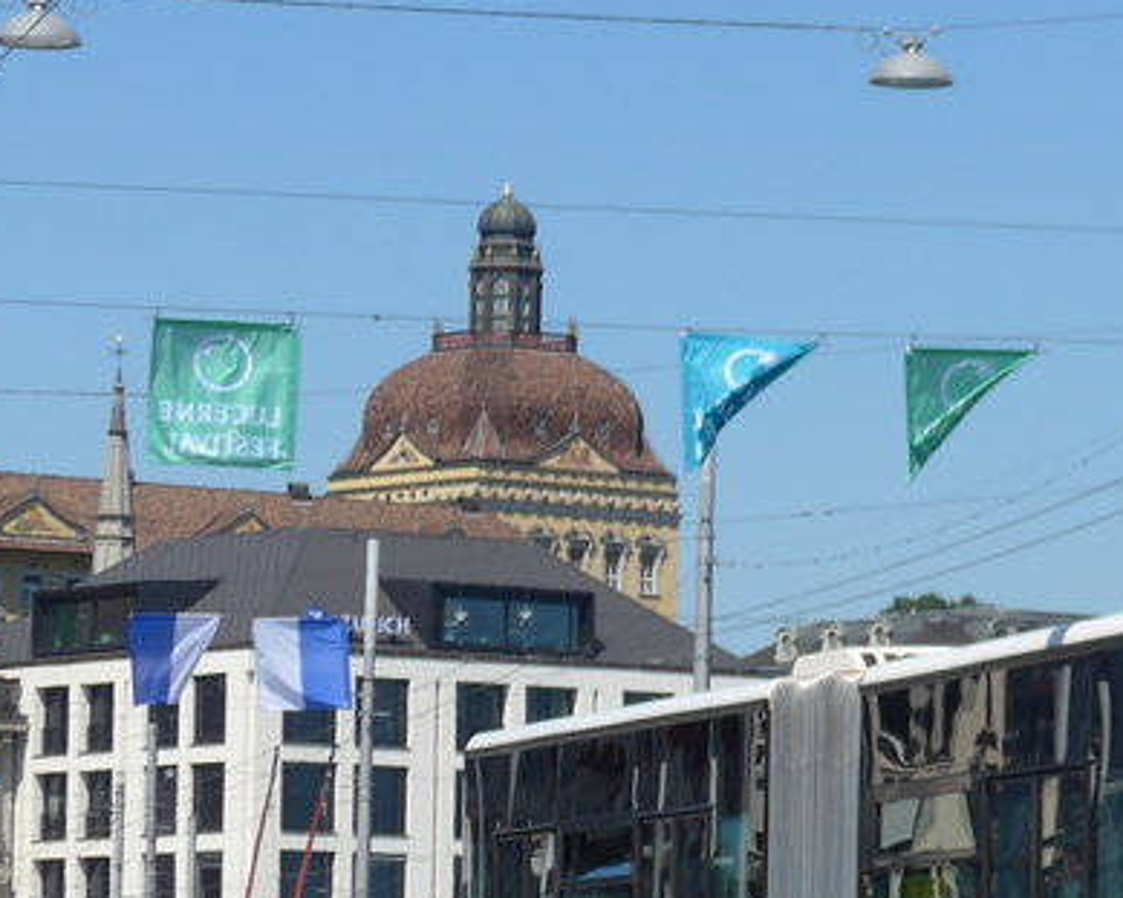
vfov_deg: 6.4
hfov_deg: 7.9
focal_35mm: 241
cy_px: 552
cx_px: 1692
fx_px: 8008
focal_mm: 16
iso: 80
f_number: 4.4
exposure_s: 1/640
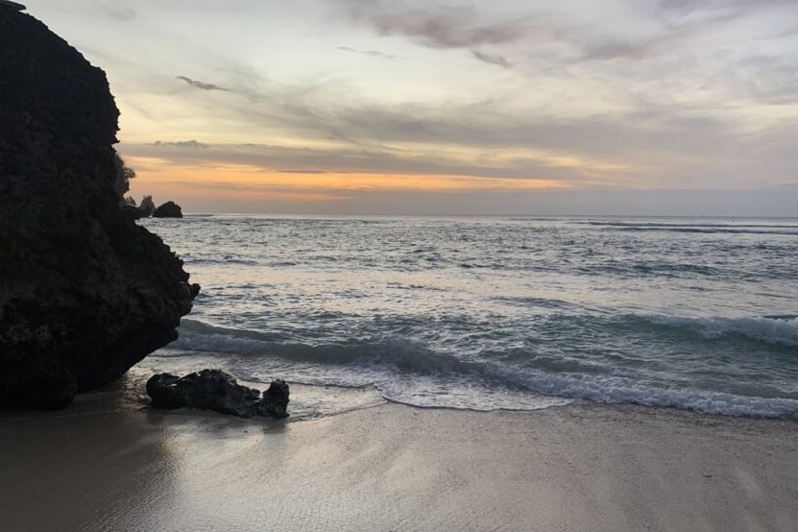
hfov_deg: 65.5
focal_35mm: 28
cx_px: 392
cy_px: 264
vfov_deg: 46.4
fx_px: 621
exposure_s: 1/122
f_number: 1.8
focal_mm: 4.25
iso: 25
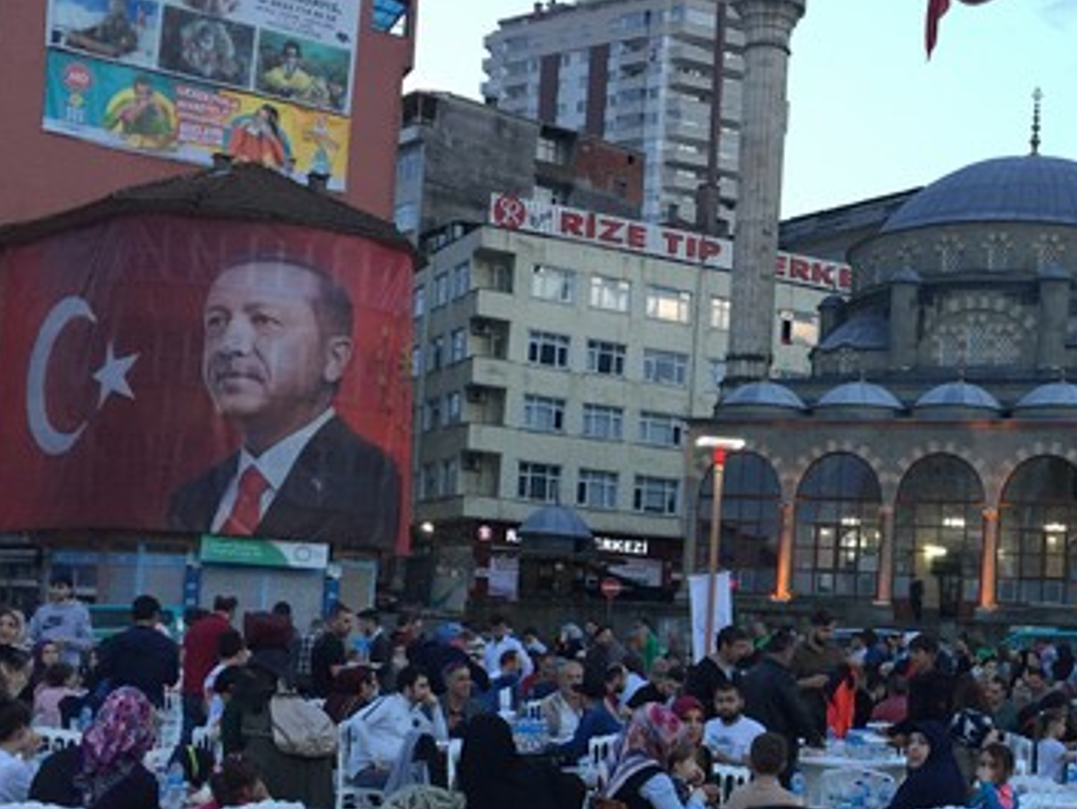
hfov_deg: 33.9
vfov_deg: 26.4
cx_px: 866
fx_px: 1712
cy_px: 565
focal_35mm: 55
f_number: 2.2
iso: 50
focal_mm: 4.15
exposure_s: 1/30
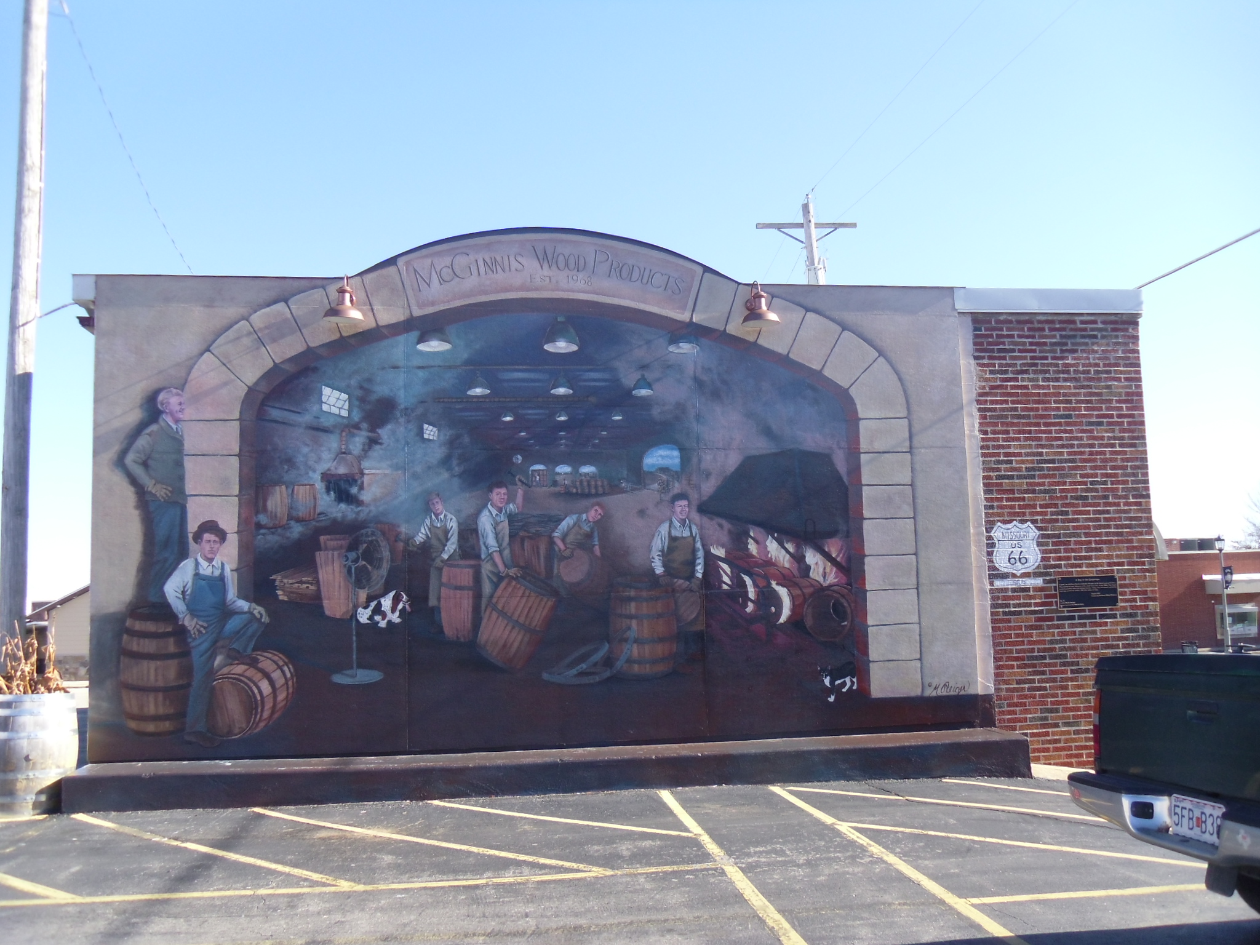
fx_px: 1128
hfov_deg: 58.4
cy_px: 472
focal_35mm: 31
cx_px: 630
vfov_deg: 45.4
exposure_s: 1/291
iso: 80
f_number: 3.3
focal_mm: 5.6
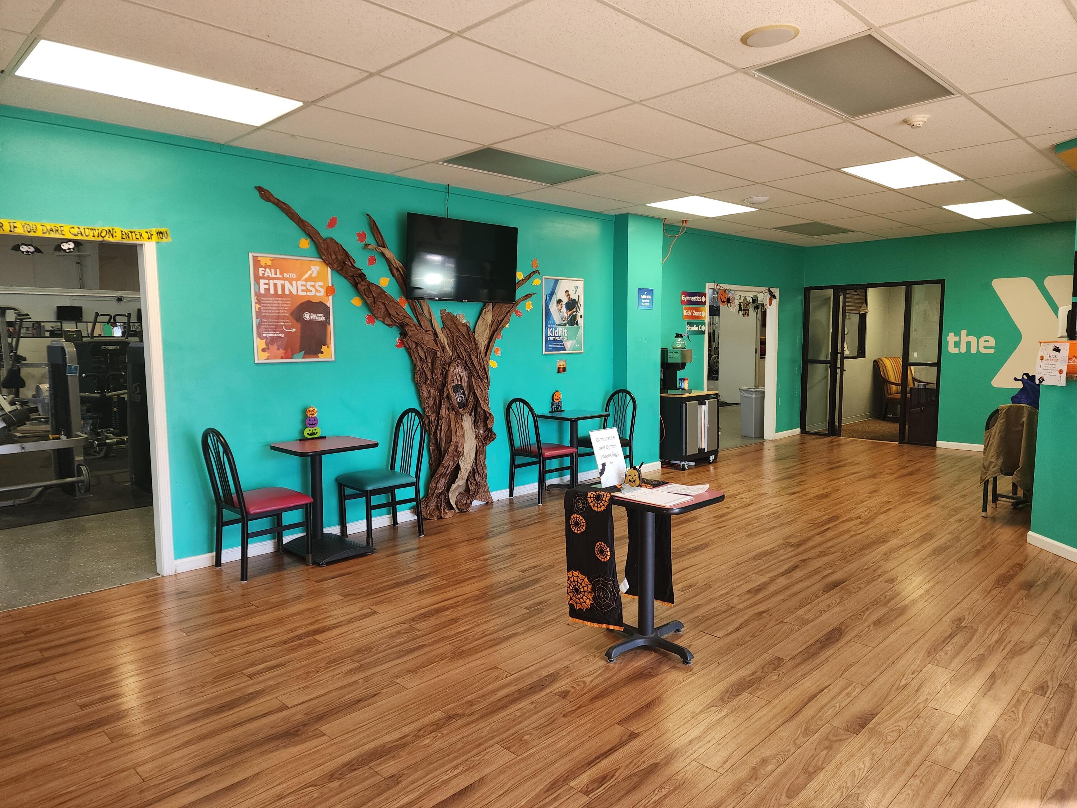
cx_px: 538
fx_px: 716
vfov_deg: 58.9
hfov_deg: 73.9
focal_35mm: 23
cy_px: 404
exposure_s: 1/120
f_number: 1.8
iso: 200
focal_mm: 6.4
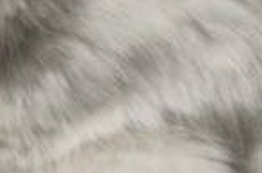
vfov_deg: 10.2
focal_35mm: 133
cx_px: 32
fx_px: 965
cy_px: 144
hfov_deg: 15.3
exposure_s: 1/4000
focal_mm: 26
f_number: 25
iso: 12800
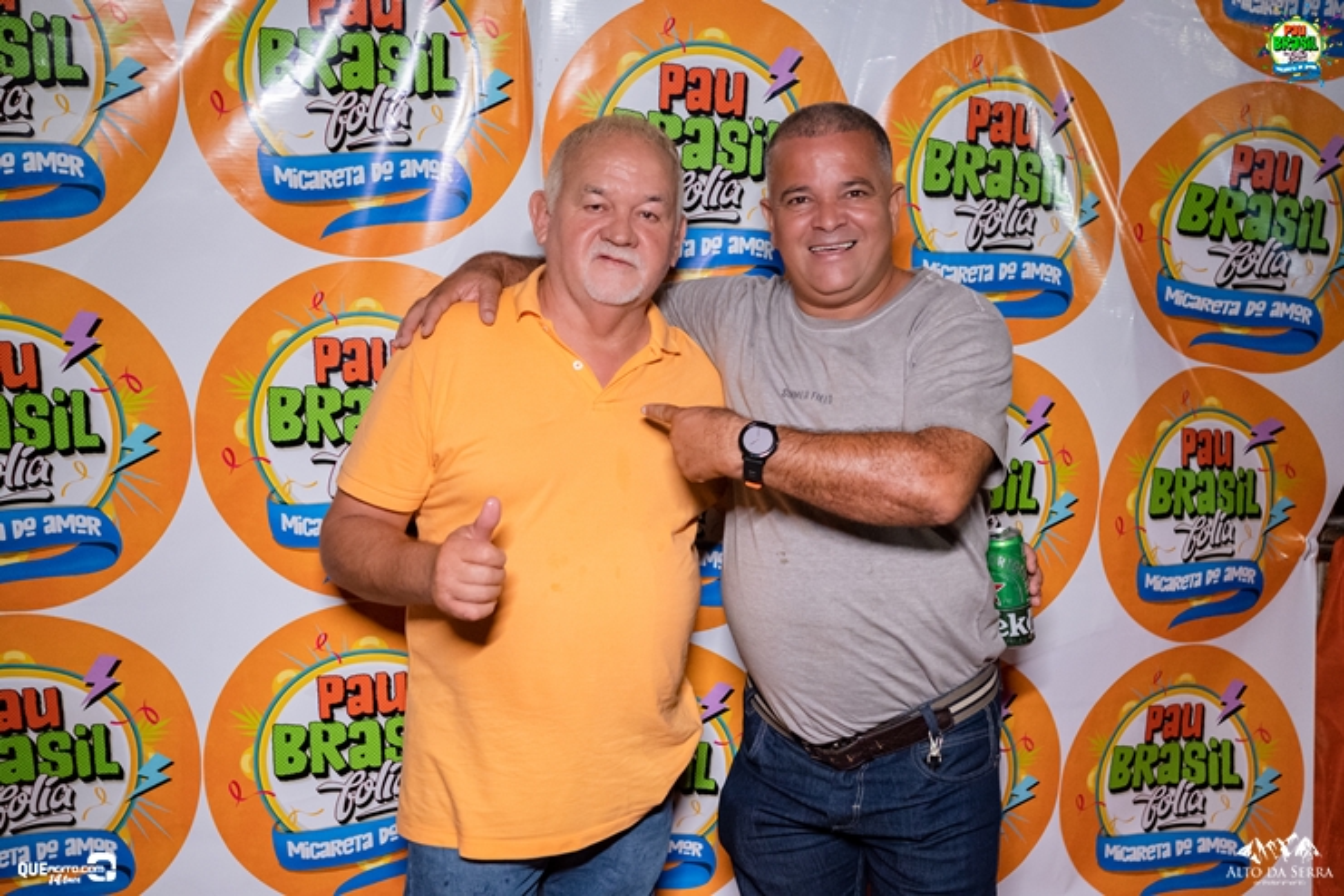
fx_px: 1344
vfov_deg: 36.9
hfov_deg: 53.1
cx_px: 672
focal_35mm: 36
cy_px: 448
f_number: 2.8
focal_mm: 24
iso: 2500
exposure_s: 1/250
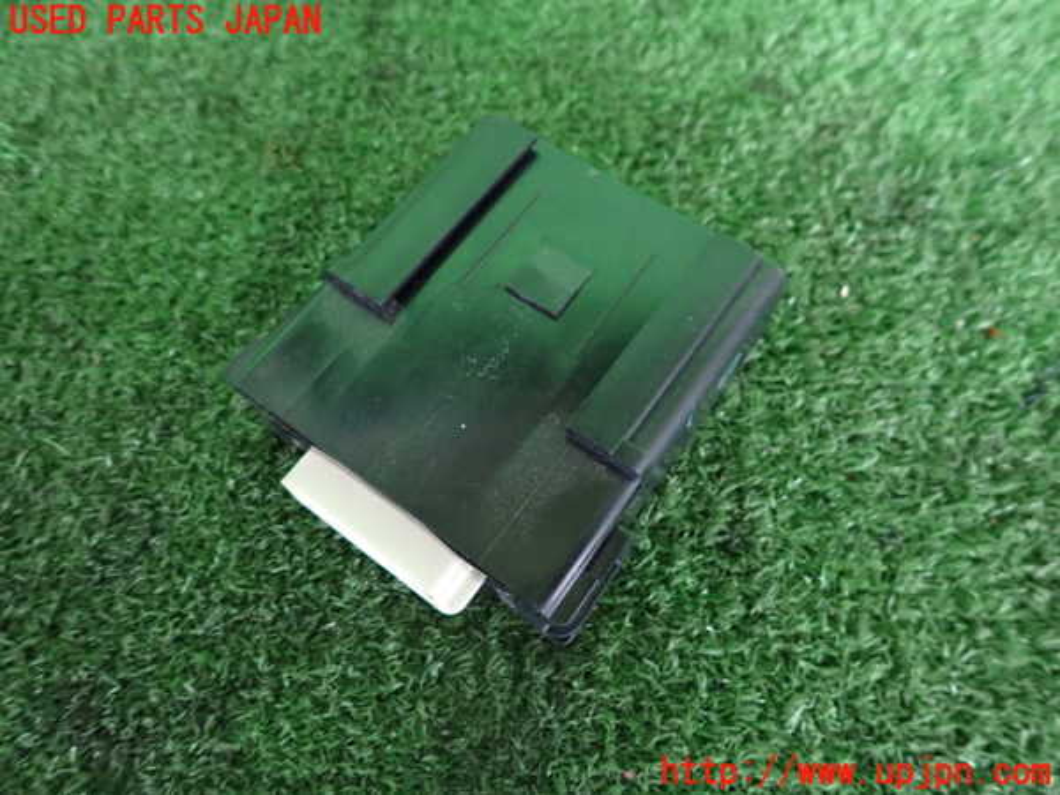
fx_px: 766
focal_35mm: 25
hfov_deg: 69.4
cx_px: 530
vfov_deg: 54.9
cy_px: 398
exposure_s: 1/15
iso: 800
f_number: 2
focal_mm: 4.5
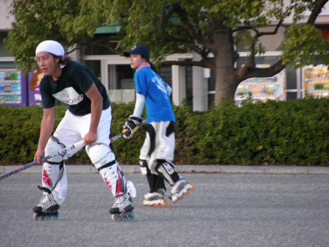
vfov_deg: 3.9
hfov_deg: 5.2
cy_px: 124
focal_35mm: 380
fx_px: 3612
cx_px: 164
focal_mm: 63.3
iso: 50
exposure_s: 1/88.2
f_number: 3.5
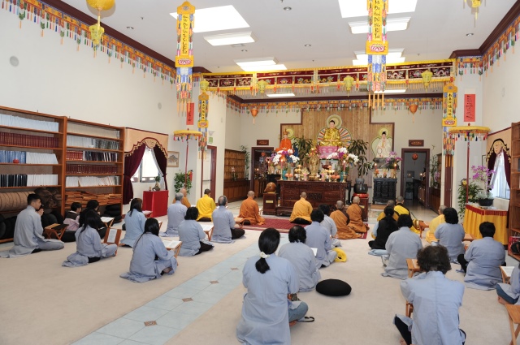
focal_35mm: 24
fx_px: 346
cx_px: 260
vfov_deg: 53.0
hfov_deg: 73.8
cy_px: 172
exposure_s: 1/40
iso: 400
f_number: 5.6
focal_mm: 24
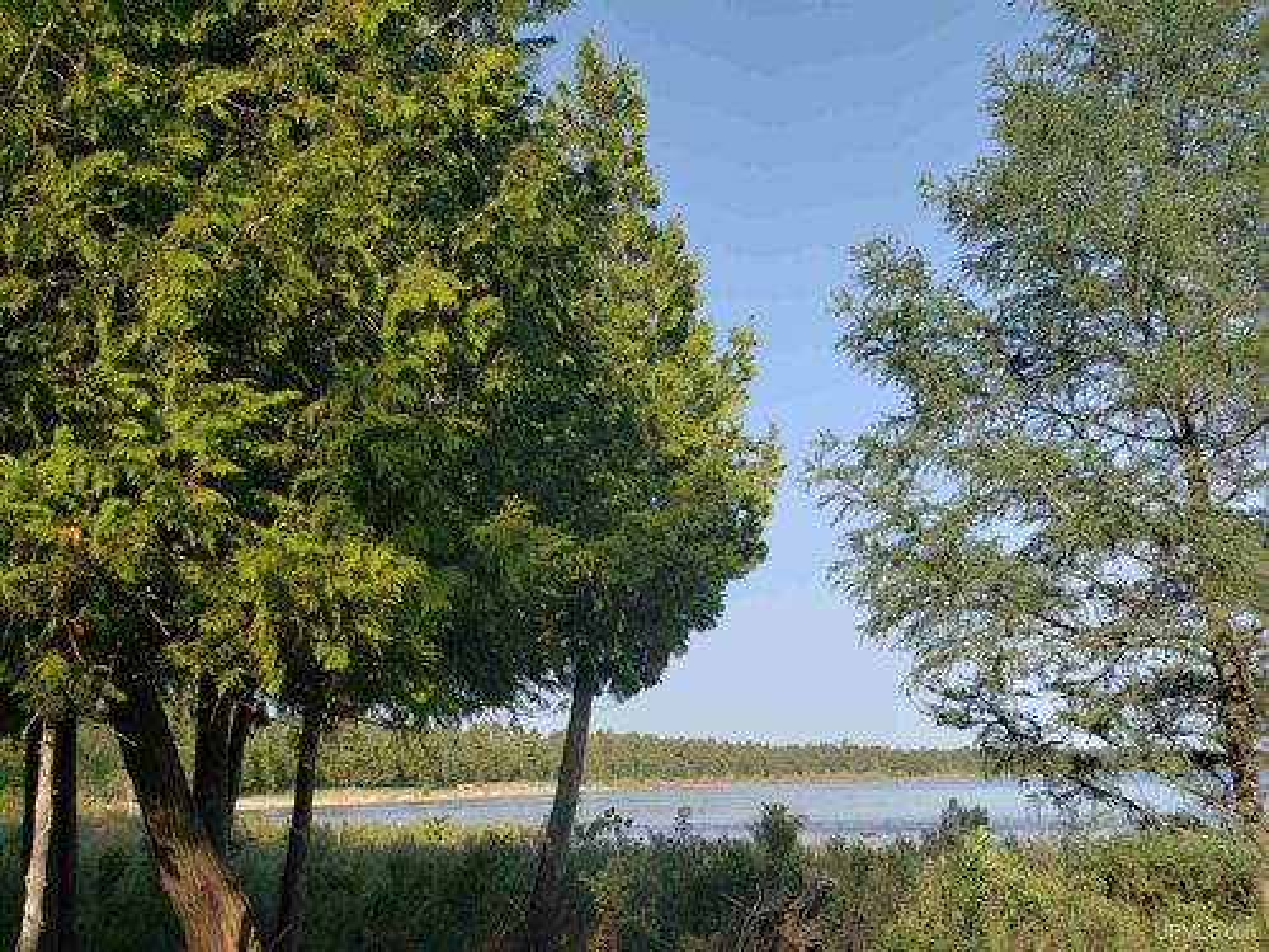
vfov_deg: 53.1
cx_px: 634
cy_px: 476
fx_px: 953
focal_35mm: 26
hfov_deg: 67.3
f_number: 2.4
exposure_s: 1/752
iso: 50
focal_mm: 4.3
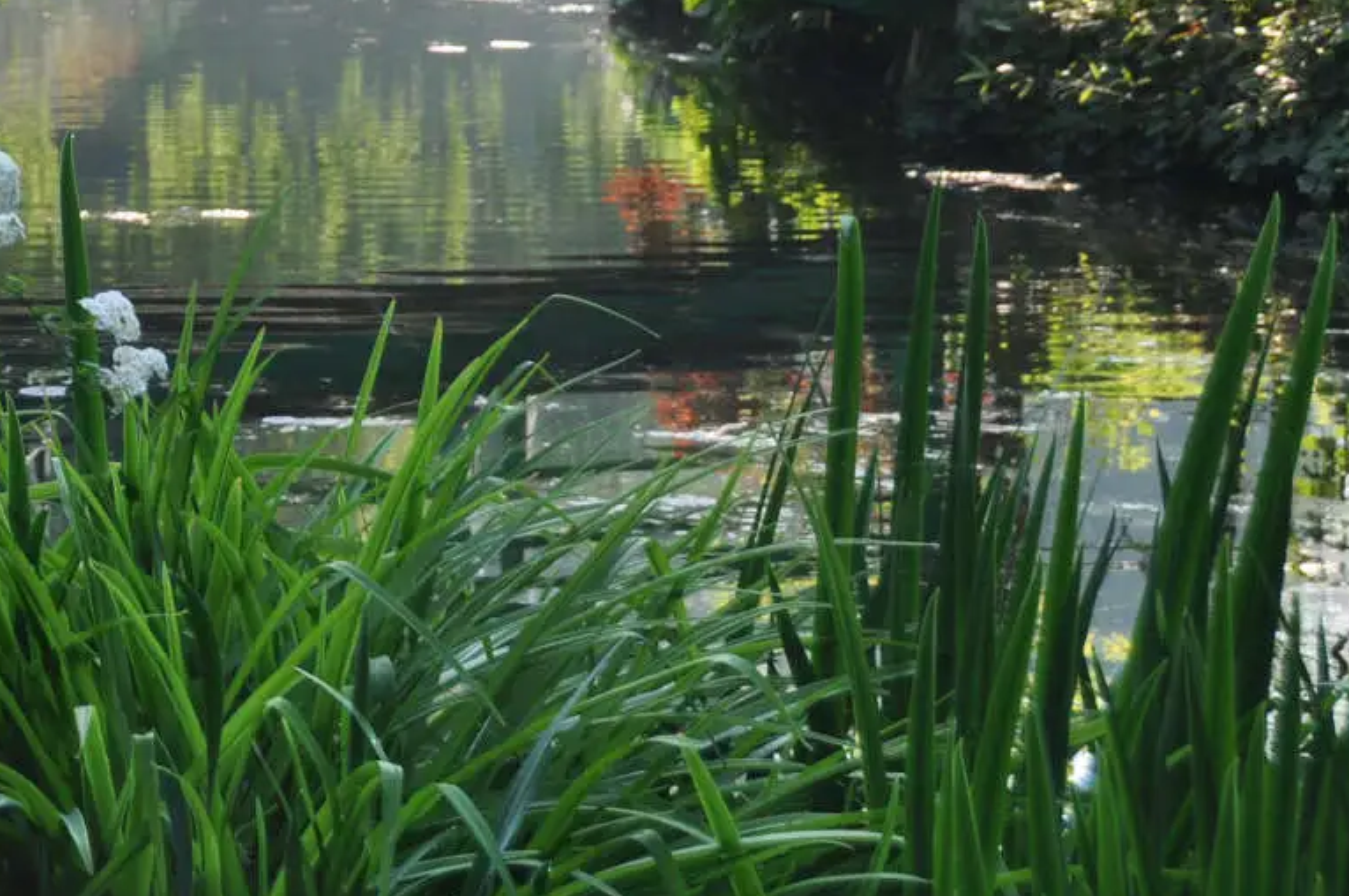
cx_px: -65
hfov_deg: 12.4
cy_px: -203
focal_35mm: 164
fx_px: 6138
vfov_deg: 8.3
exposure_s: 1/160
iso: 200
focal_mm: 44
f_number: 6.3
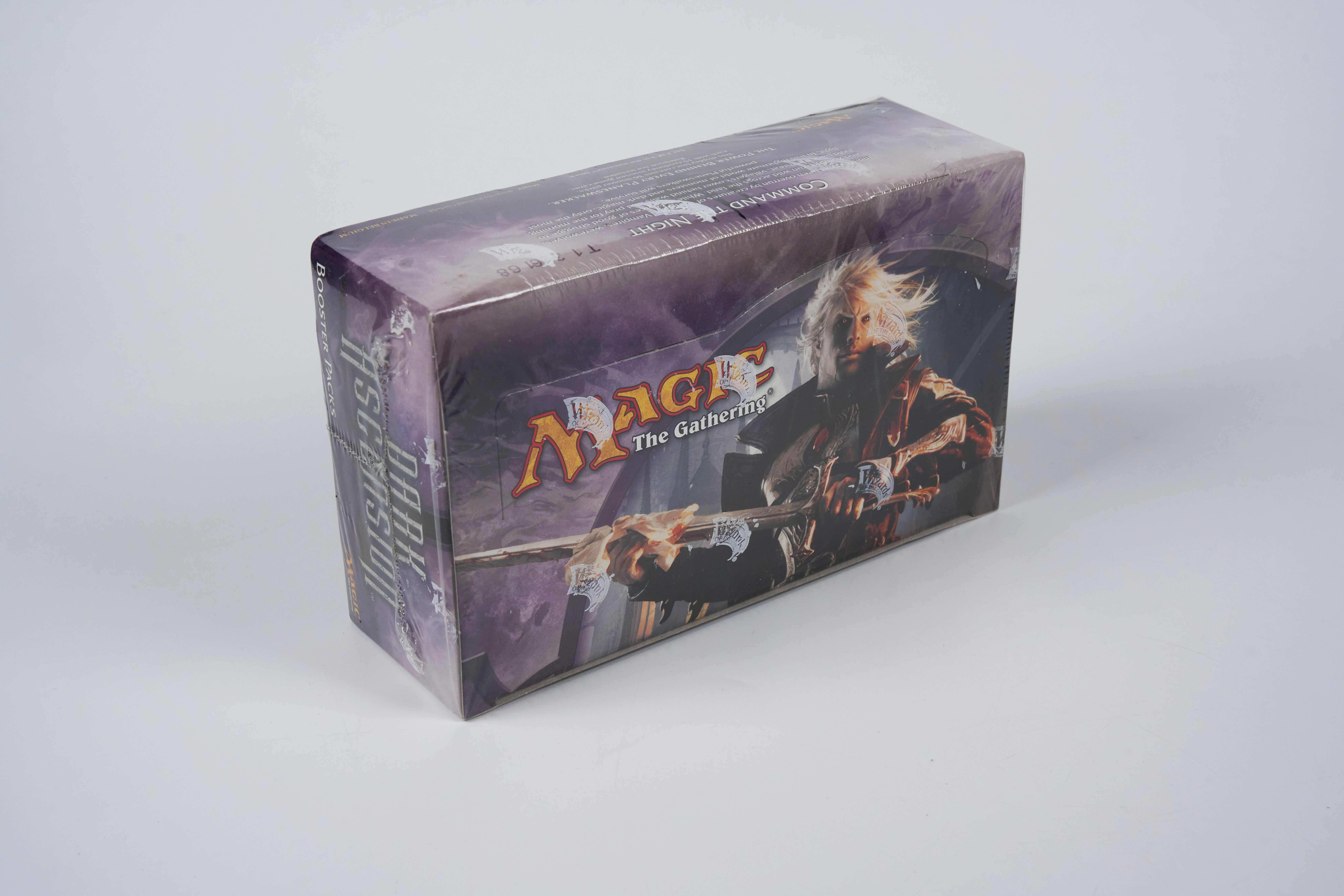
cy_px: 448
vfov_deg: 24.7
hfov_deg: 36.4
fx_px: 2042
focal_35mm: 55
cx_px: 672
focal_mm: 54.7
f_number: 13
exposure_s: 1/60
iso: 800
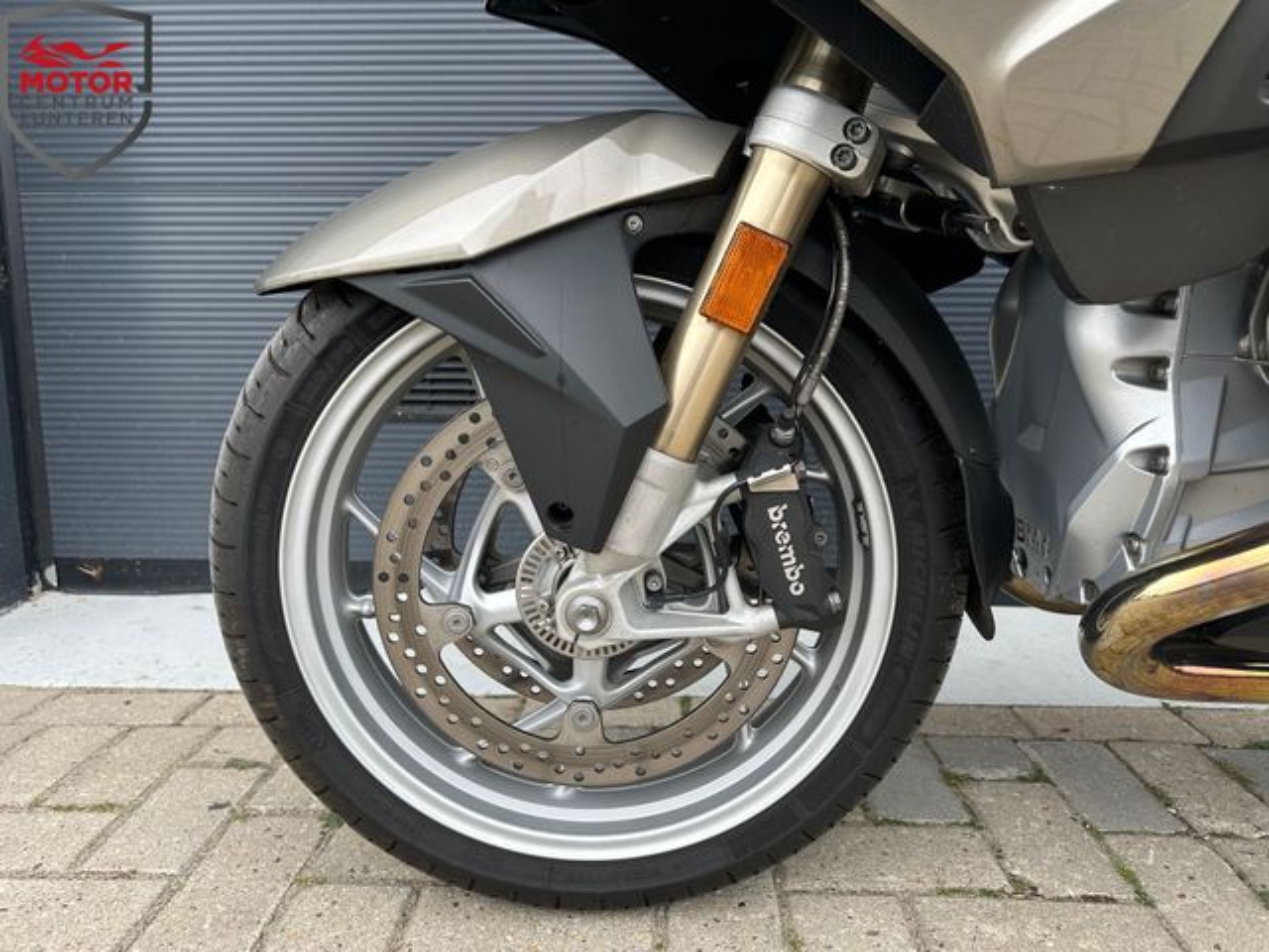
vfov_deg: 56.8
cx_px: 634
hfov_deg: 71.6
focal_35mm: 24
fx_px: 880
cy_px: 476
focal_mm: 6.86
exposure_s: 1/214
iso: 64
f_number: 1.78
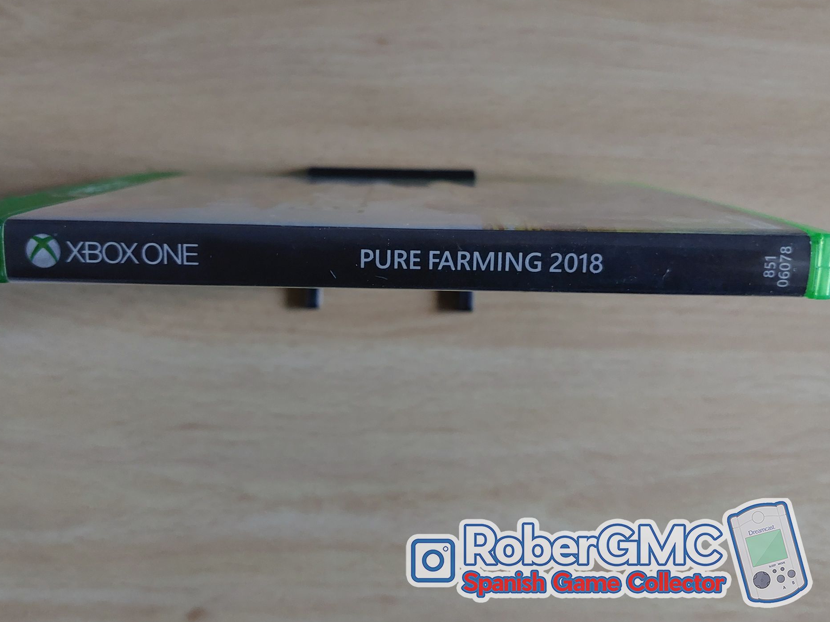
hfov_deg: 58.3
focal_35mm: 31
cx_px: 390
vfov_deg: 45.4
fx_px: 743
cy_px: 280
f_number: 1.8
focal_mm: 5.23
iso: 500
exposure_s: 1/24
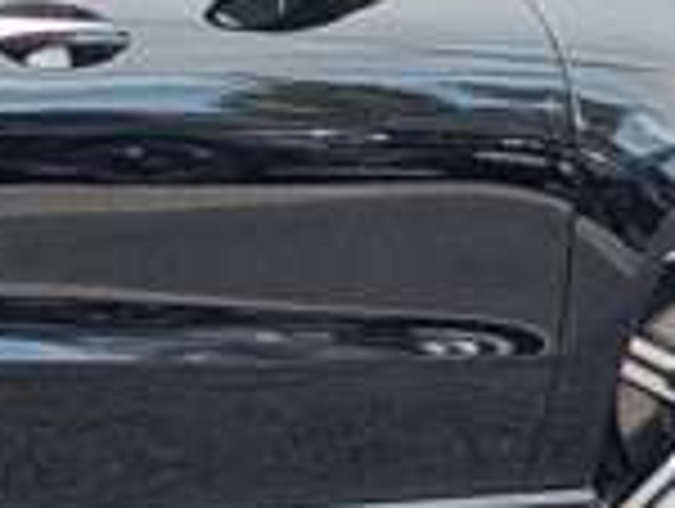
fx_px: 5098
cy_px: -22
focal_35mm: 261
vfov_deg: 5.7
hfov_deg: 7.3
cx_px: -608
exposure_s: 1/246
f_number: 1.68
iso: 37
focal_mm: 6.9
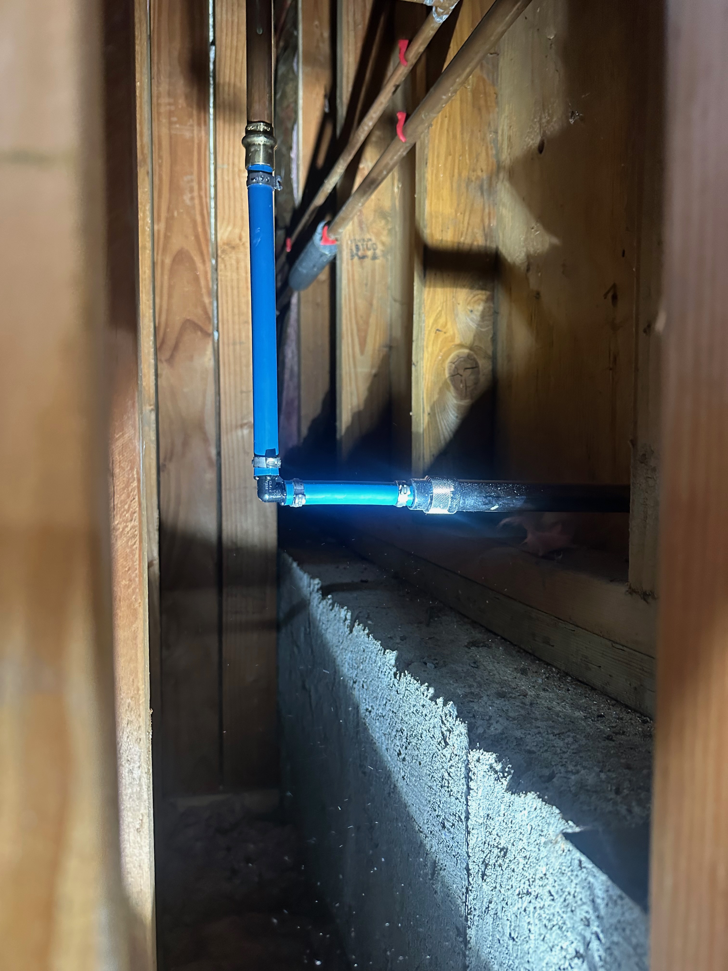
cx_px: 364
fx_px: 673
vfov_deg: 71.6
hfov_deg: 56.8
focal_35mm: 24
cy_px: 486
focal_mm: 6.86
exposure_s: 1/60
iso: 640
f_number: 1.78
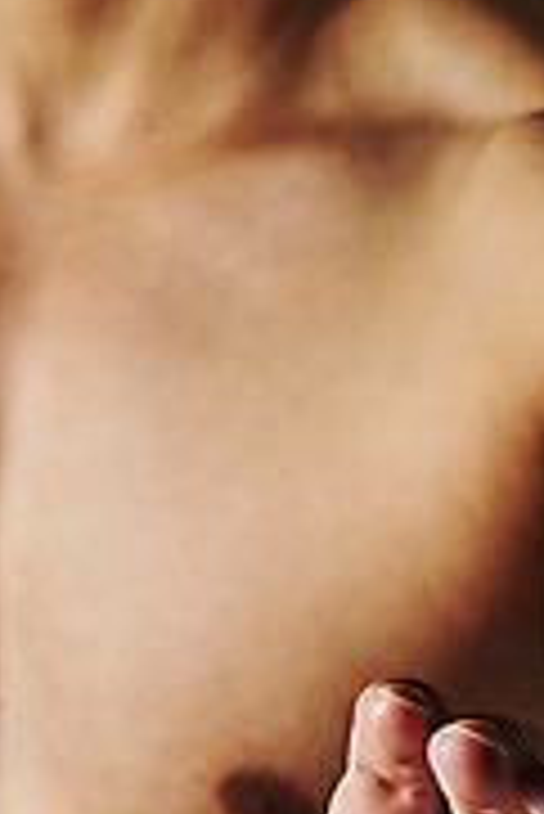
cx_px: 232
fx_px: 5248
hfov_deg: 5.9
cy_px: 612
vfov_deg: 8.9
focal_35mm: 232
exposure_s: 1/125
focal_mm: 105
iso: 100
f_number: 22
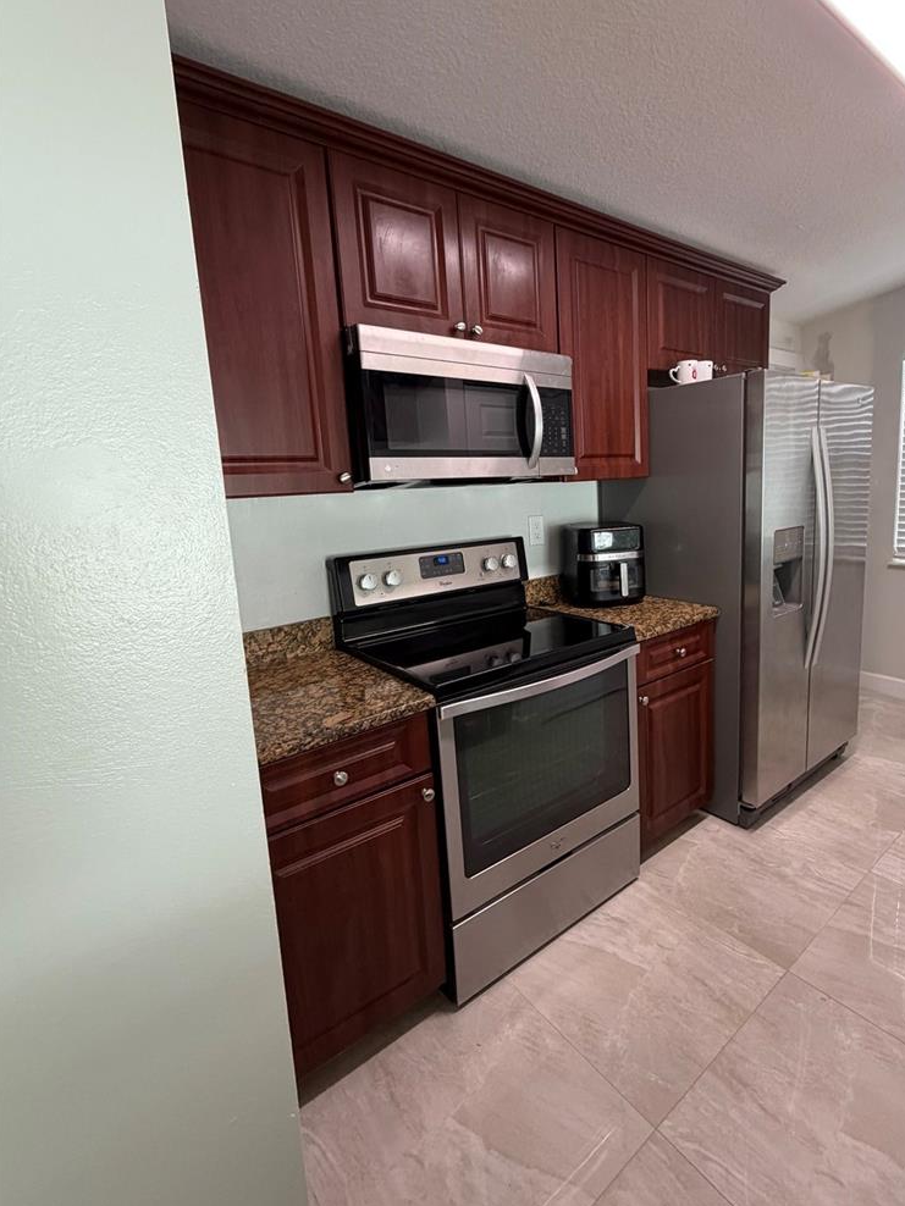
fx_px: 593
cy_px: 575
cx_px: 543
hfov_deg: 73.9
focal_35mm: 17
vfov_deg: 91.0
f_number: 2.2
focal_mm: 2.22
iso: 320
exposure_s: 1/80
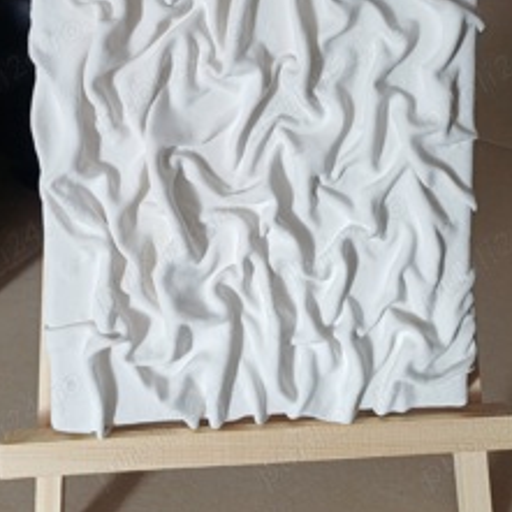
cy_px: 114
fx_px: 669
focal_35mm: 40
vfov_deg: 40.4
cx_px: 250
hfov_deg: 41.9
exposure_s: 1/50
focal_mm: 4.65
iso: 64
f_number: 1.8
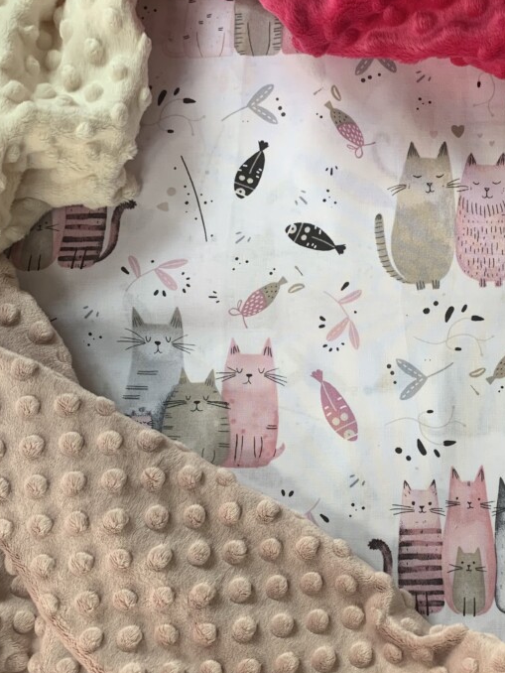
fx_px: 894
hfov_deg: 30.9
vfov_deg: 41.2
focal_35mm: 46
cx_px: 392
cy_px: 361
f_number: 1.8
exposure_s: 1/114
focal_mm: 4.25
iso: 100
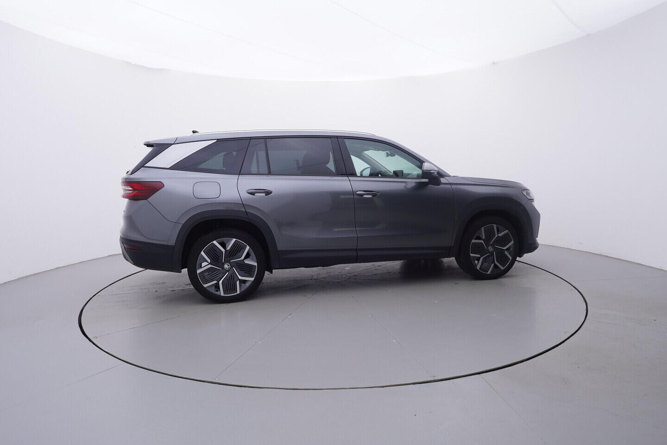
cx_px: 334
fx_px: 417
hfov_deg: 77.3
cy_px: 222
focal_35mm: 22
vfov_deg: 56.2
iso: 200
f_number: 5
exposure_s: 1/80
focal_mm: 15
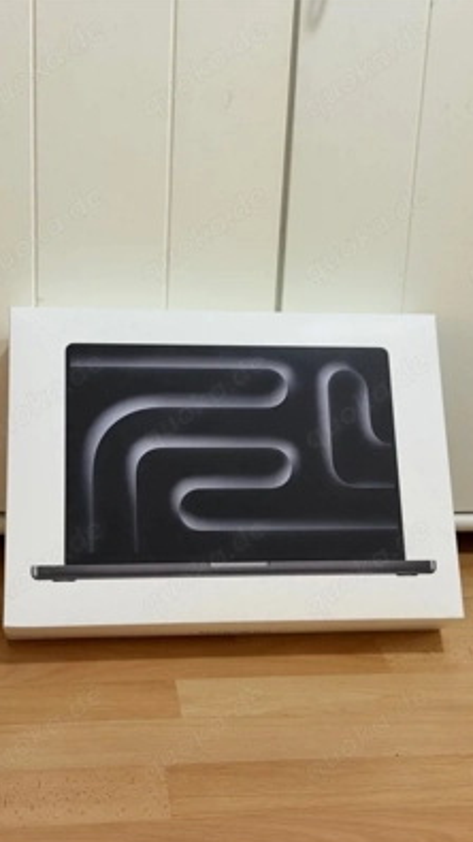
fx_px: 1182
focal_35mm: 53
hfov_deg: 22.6
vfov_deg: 39.2
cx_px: 249
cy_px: 424
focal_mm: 6.76
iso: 400
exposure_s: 1/40
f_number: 1.78
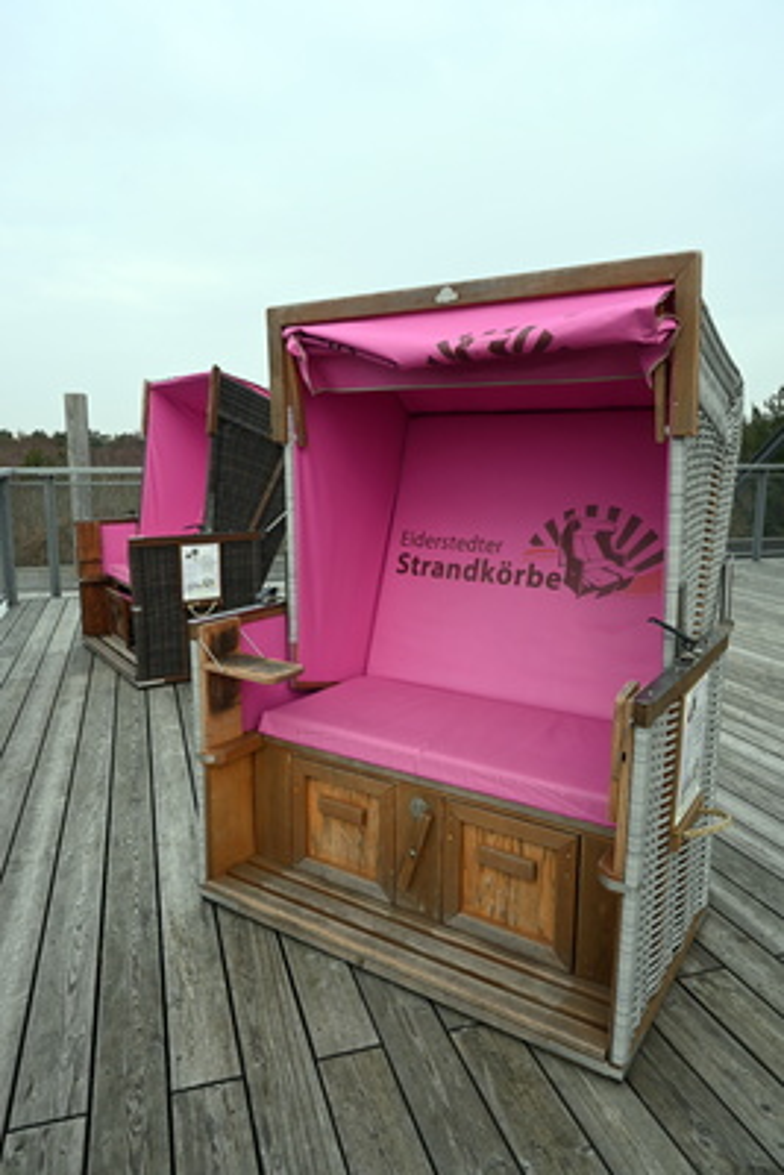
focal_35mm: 24
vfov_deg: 73.7
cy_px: 588
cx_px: 392
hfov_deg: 53.2
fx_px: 783
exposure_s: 1/250
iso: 100
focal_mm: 16
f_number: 5.6
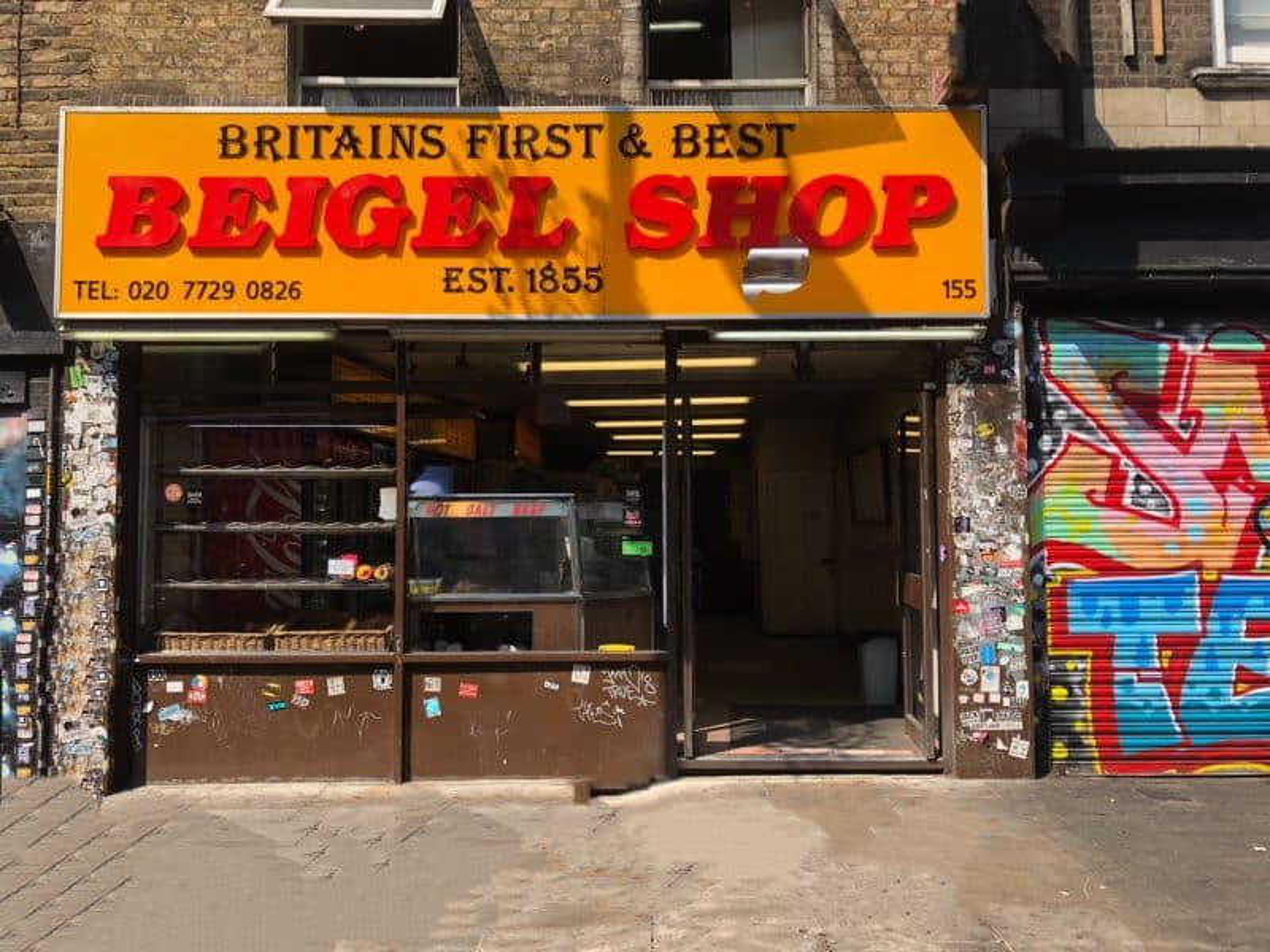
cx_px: 635
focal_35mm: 28
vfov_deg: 49.7
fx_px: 1027
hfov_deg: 63.4
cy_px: 476
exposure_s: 1/852
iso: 20
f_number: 1.8
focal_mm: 3.99
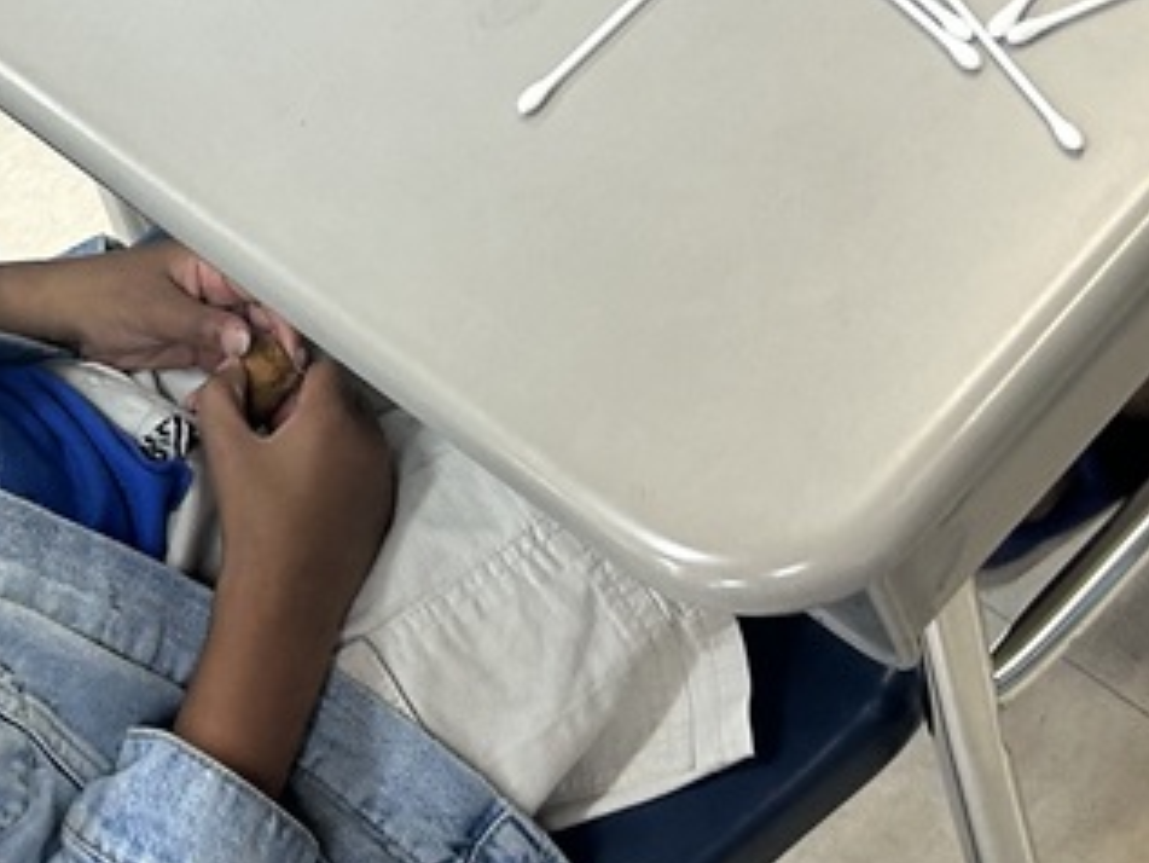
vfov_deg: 17.3
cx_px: 83
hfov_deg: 22.6
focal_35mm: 84
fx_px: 2789
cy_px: 102
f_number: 1.5
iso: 125
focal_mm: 5.7
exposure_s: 1/60
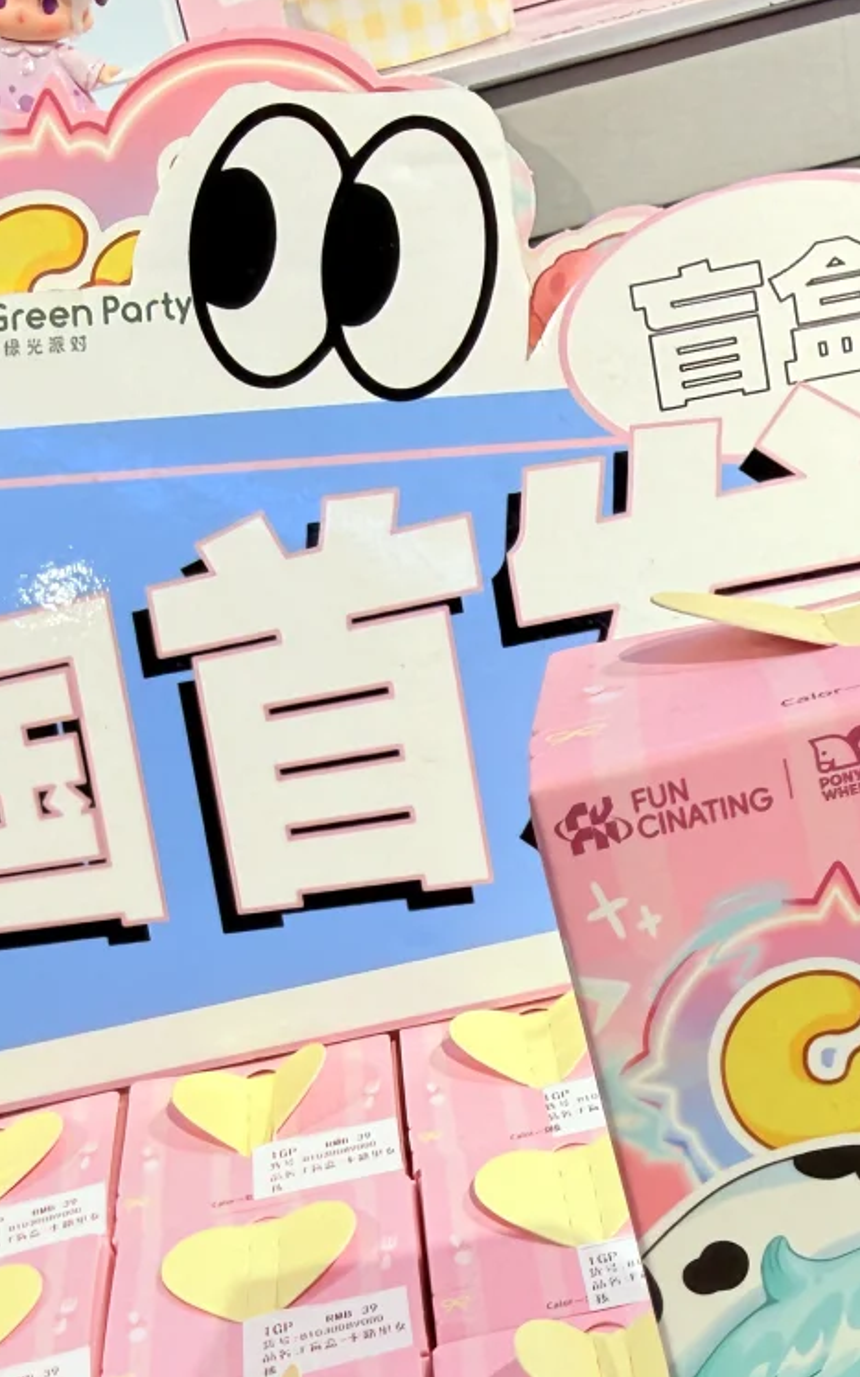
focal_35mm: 49
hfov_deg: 26.3
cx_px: 464
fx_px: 1839
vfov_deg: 38.2
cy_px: 1244
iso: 40
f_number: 2.2
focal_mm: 2.22
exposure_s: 1/151
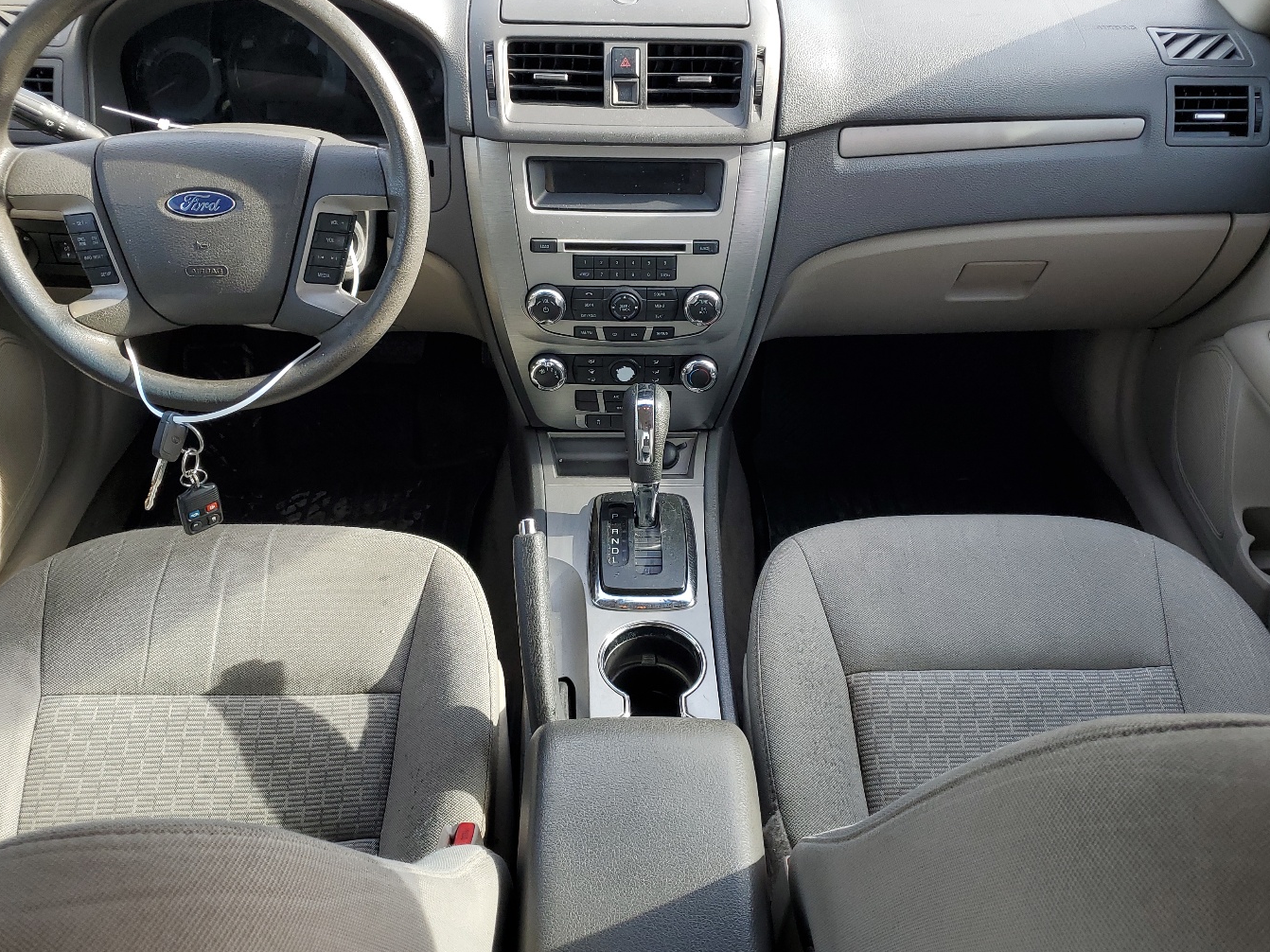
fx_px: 1137
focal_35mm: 31
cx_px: 646
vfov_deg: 45.4
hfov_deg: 58.4
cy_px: 442
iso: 50
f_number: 1.5
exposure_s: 1/256
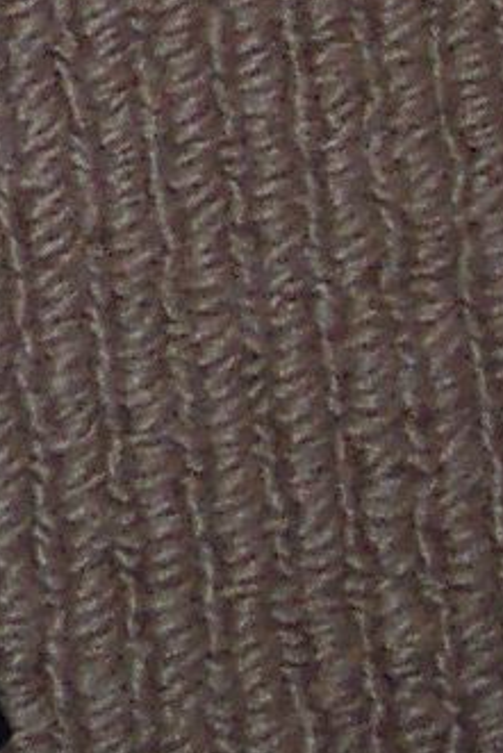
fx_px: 5192
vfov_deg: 8.2
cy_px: -30
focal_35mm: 248
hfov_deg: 5.3
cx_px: -835
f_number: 2.8
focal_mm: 8
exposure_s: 1/30
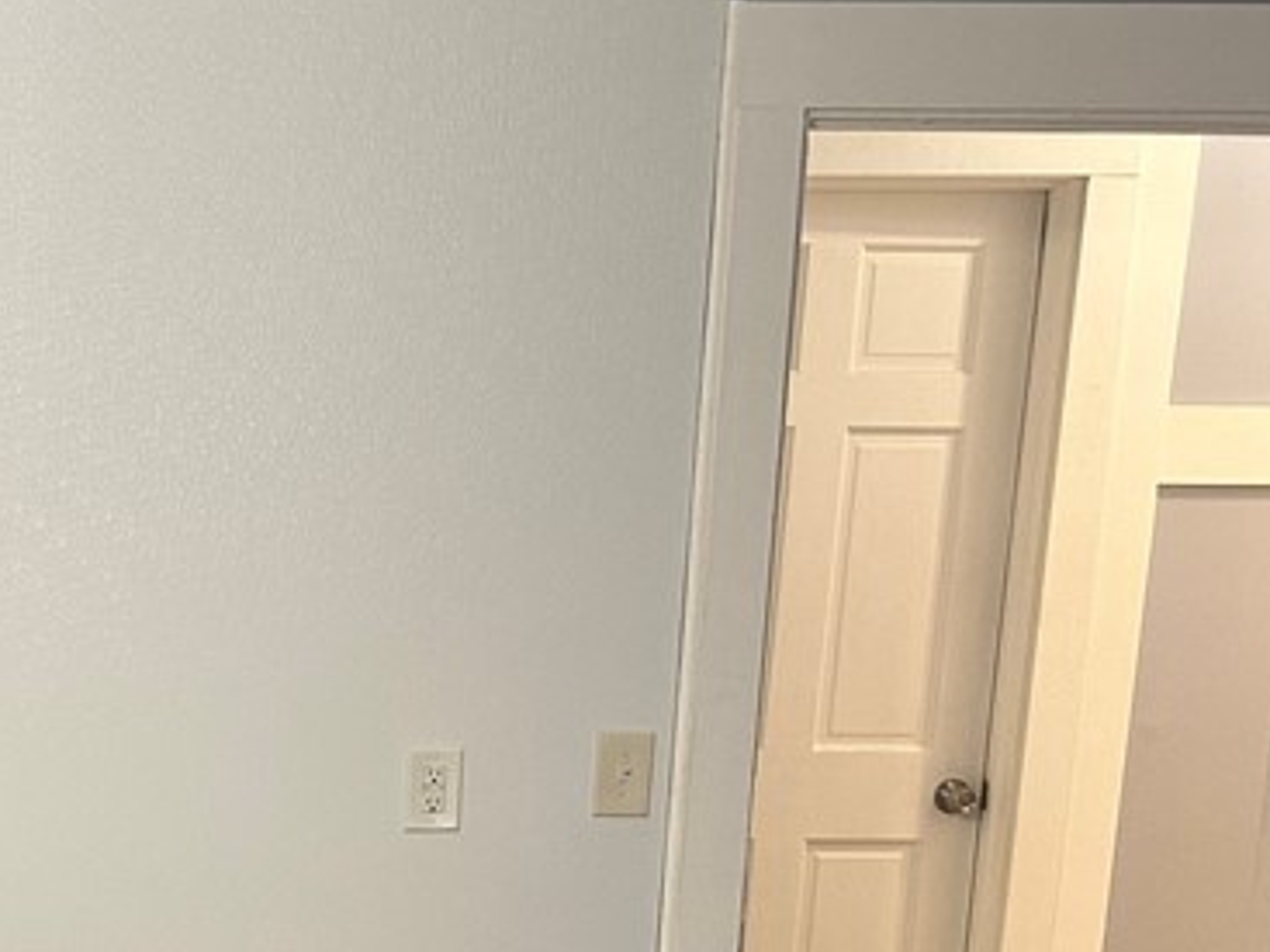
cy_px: 952
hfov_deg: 25.9
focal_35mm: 67
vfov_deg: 21.2
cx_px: -256
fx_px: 2457
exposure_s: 1/60
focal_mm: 6.86
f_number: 1.78
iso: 250
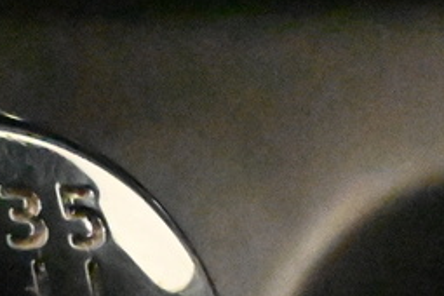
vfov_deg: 4.8
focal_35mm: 276
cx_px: -400
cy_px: 764
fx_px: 3406
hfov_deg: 7.2
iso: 32000
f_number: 6.3
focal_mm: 29
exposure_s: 1/50
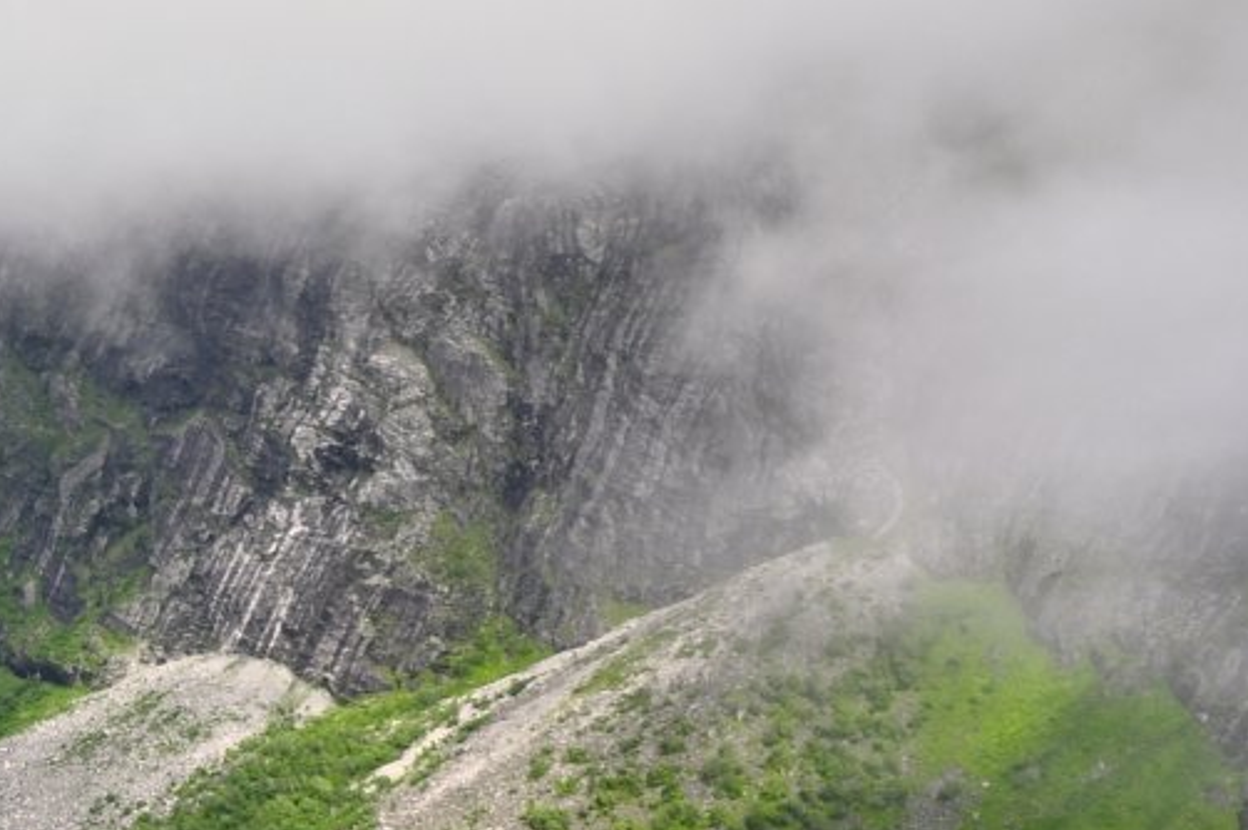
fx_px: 2979
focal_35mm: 86
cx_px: -689
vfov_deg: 15.8
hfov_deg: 20.0
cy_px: 625
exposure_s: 1/350
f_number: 11
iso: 200
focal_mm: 18
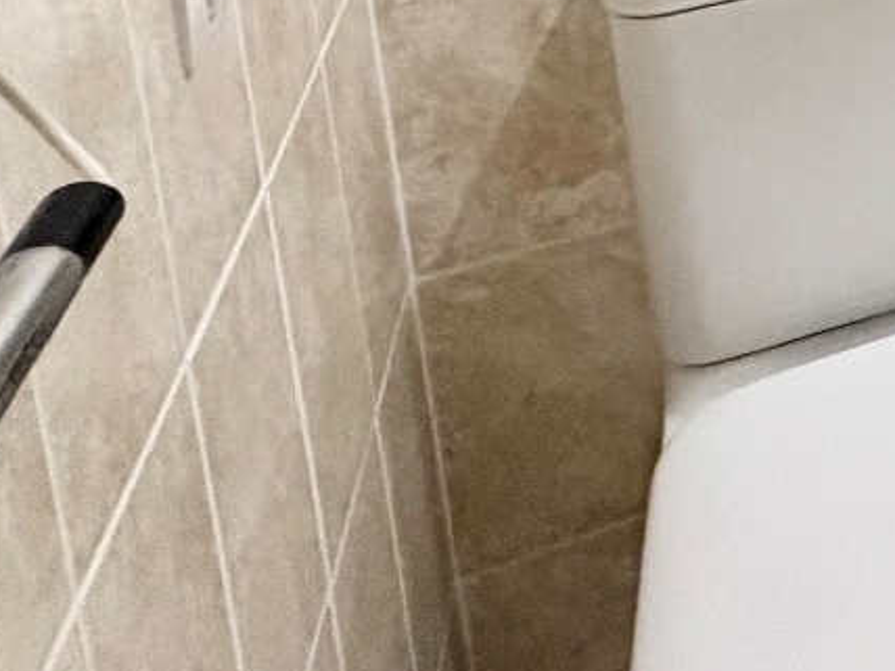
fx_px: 1732
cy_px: -569
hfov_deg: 17.4
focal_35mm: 67
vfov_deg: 17.4
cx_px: 1909
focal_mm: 2.22
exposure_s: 1/50
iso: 200
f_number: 2.2
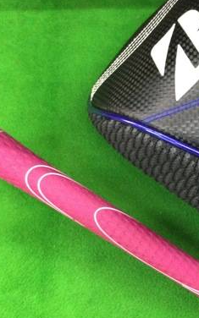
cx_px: 224
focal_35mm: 56
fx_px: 486
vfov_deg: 36.2
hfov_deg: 21.8
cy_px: 181
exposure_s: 1/24
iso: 200
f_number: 2.4
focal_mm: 3.3
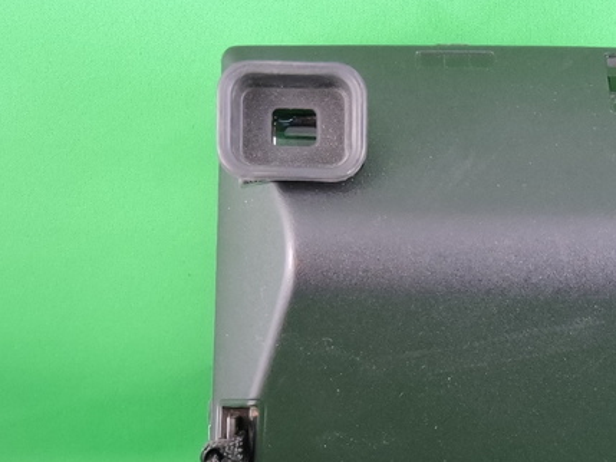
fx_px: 1762
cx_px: 452
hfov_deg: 19.7
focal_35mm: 99
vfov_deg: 14.9
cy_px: 352
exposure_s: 1/50
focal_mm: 9.9
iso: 800
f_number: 4
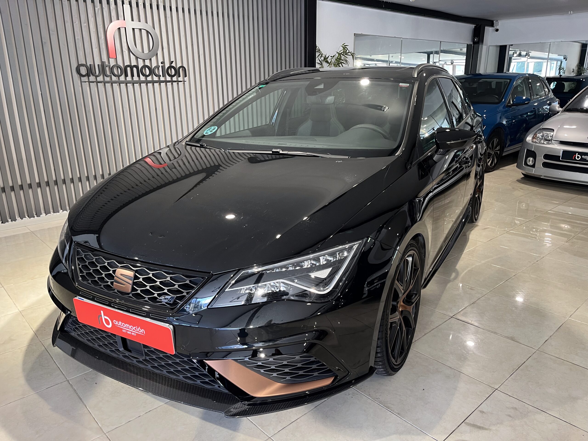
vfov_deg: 53.1
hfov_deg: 67.3
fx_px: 442
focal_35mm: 26
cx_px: 294
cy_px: 220
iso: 125
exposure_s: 1/50
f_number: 1.6
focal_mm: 5.1
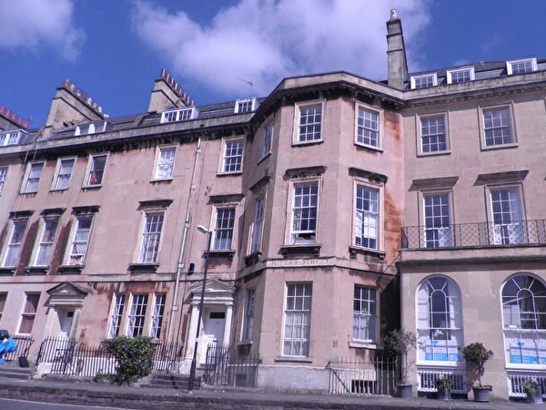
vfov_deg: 49.7
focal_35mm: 28
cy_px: 226
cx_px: 315
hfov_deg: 63.1
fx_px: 442
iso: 64
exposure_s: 1/250
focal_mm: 4.3
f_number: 8.3
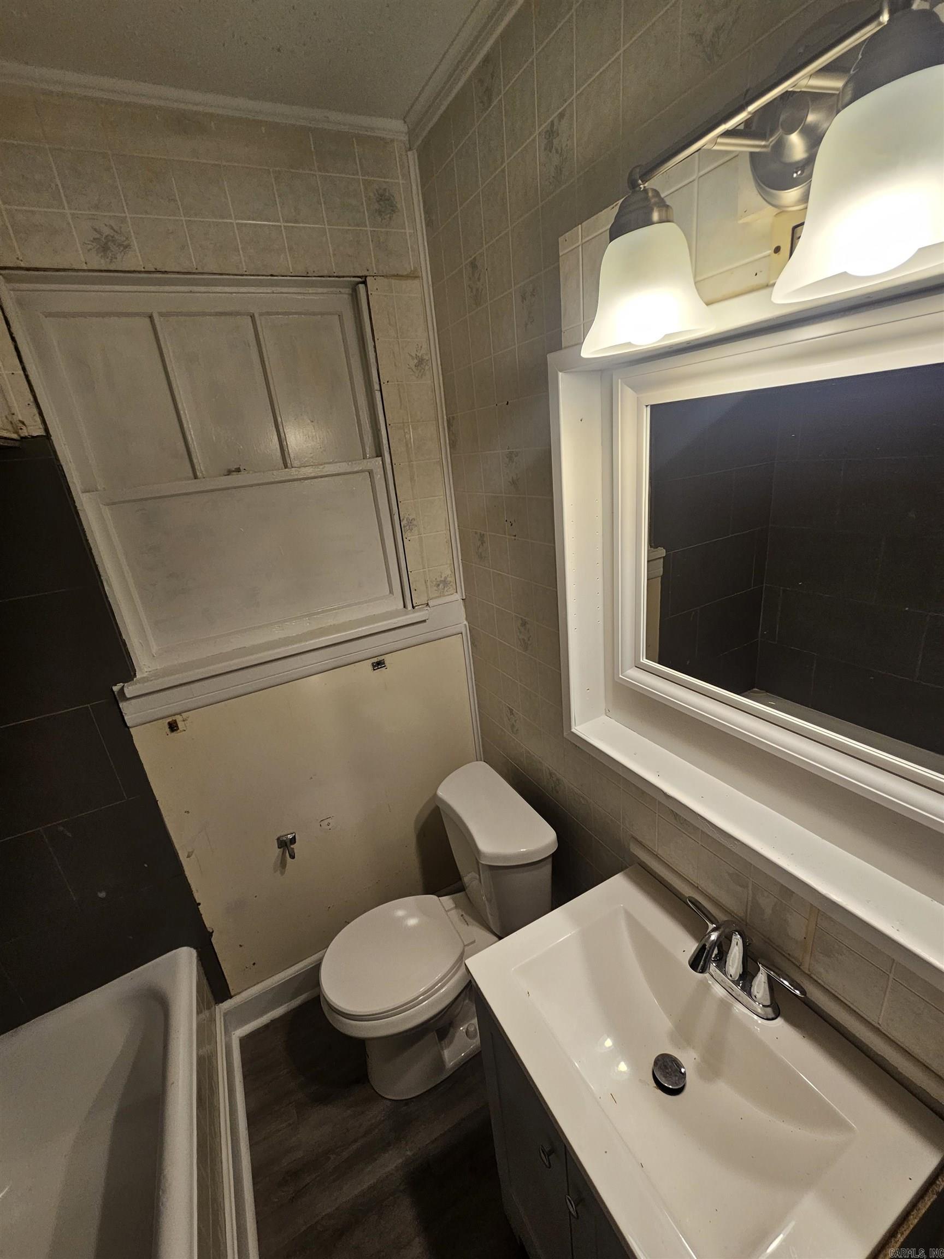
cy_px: 630
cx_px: 472
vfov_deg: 106.2
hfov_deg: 89.9
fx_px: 473
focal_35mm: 13
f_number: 2.2
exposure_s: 1/60
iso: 100
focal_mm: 2.2
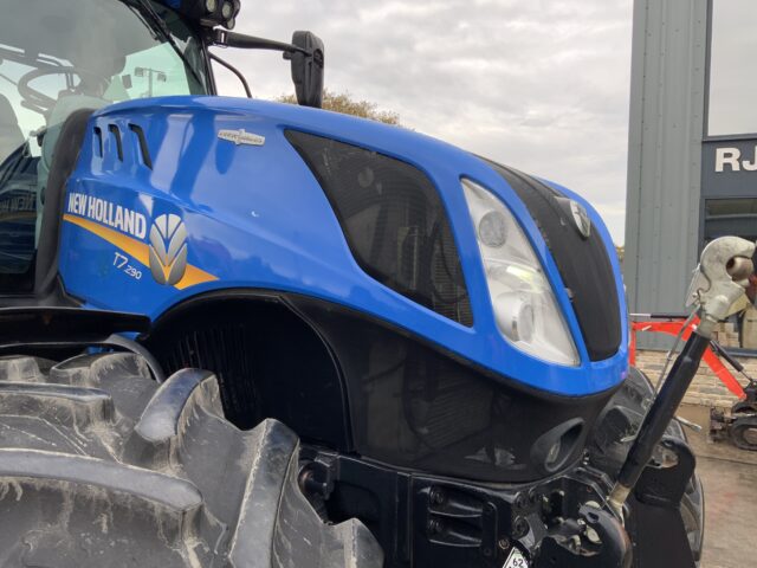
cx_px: 378
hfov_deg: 61.7
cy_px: 284
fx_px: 634
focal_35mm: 29
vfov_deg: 48.2
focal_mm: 3
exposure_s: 1/122
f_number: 1.8
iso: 16
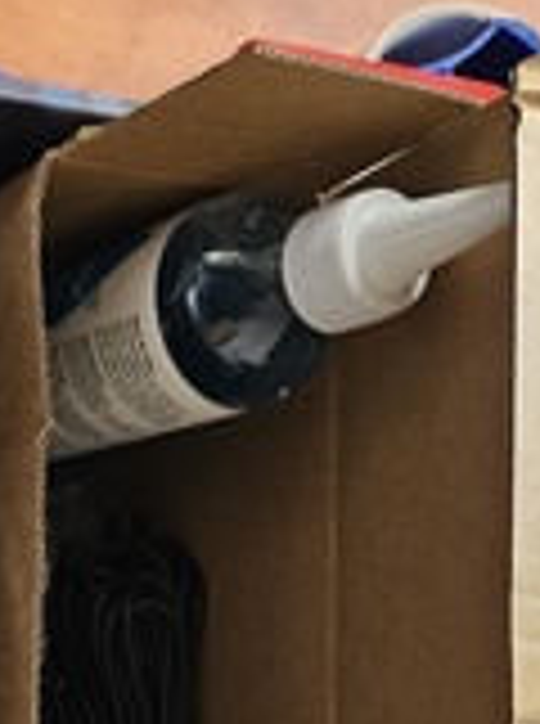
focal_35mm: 63
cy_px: 720
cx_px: -171
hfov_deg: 21.0
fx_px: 1316
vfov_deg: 28.9
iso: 400
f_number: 1.8
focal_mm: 5.4
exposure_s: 1/100
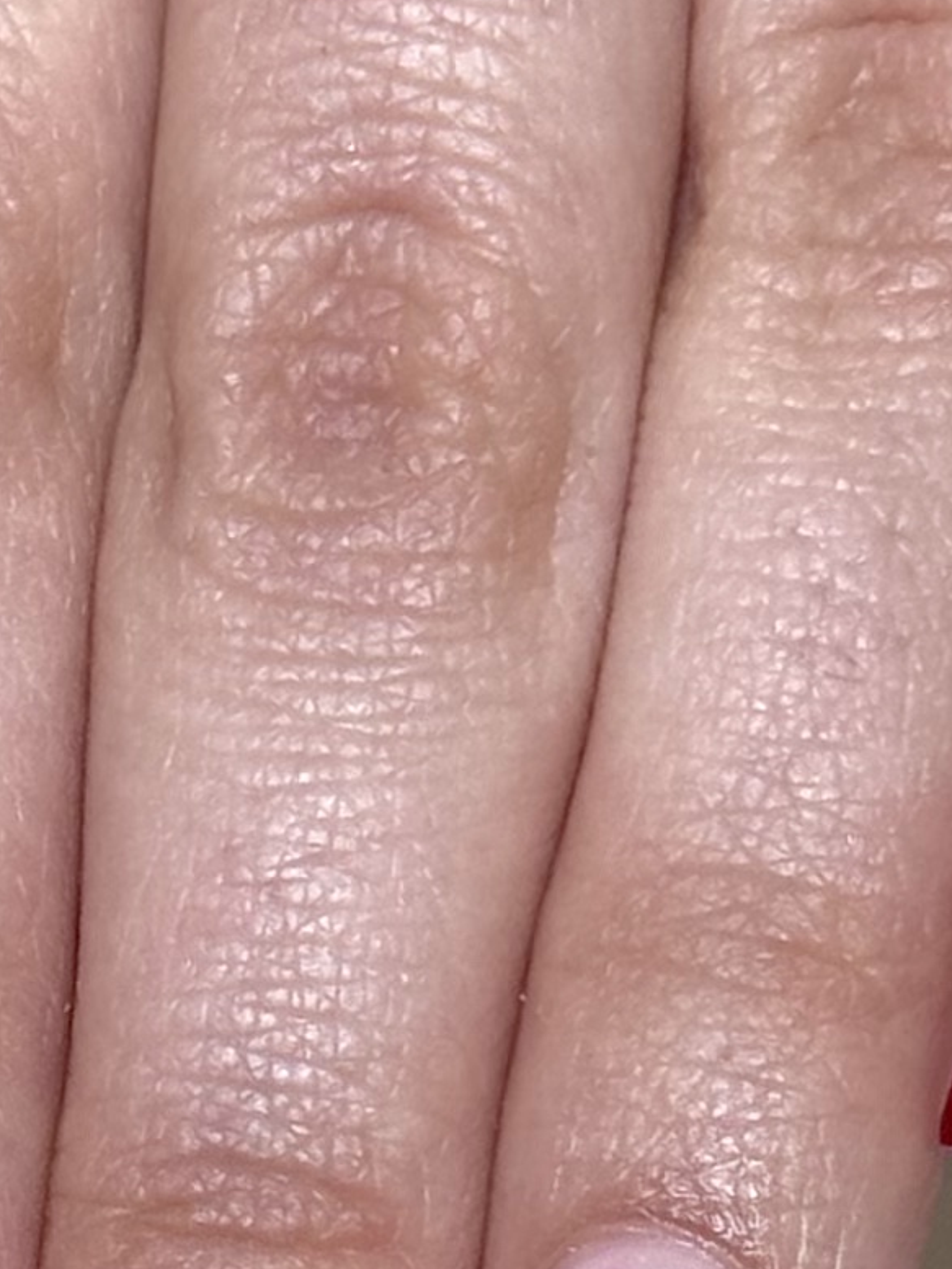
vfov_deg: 7.8
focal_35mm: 249
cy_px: 1765
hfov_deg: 5.9
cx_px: -341
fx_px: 9128
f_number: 1.78
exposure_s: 1/739
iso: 64
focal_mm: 6.76
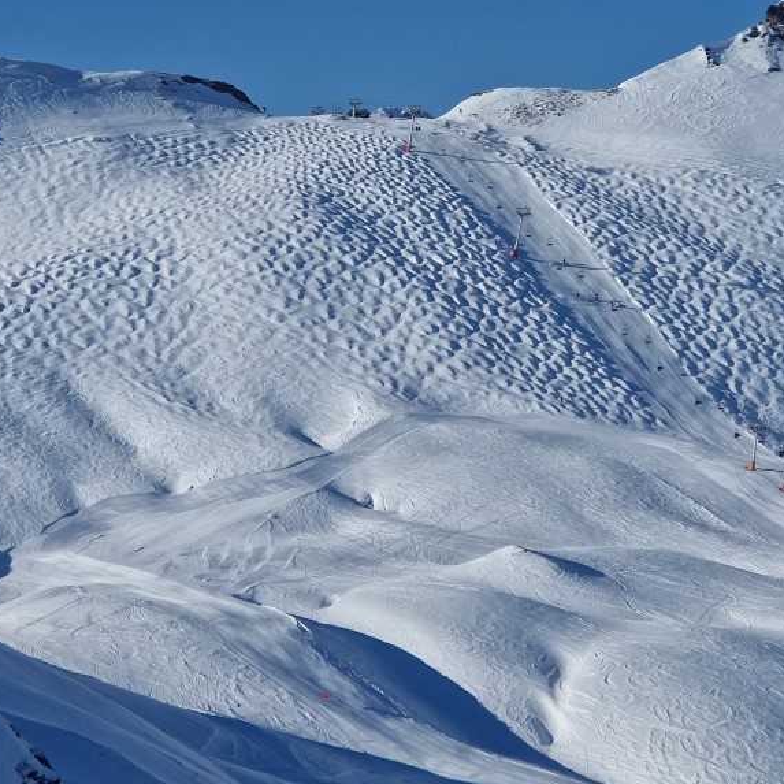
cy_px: 280
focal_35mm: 109
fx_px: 2793
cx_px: 439
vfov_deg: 16.0
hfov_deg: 16.0
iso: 50
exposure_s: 1/2551
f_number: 2.4
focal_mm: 7
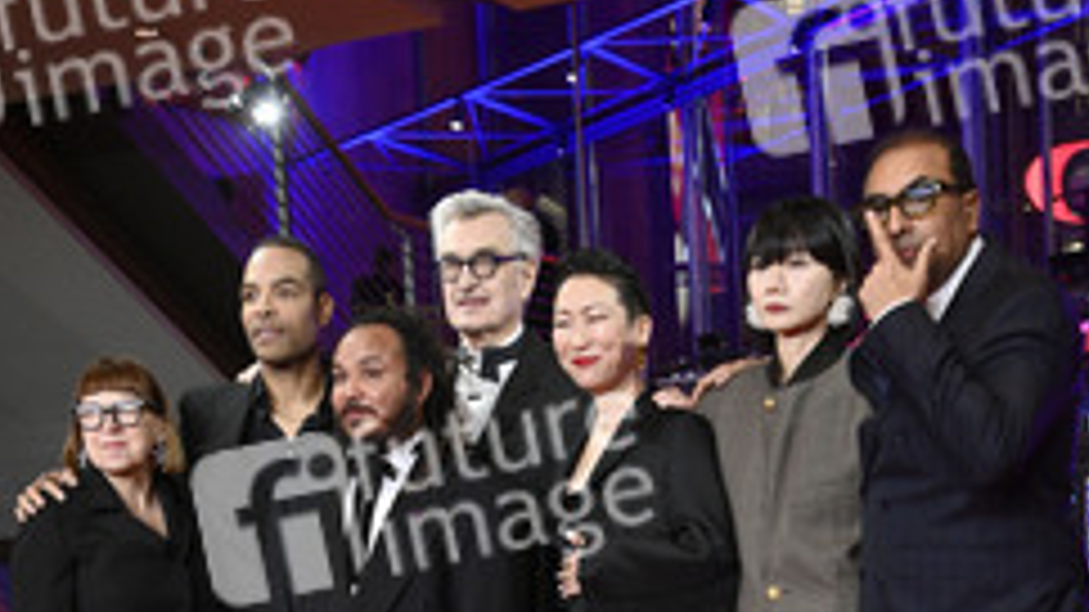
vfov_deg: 15.3
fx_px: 2194
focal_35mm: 76
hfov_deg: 27.9
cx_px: 554
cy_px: 724
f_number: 5.6
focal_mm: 44
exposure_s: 1/200
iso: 5000
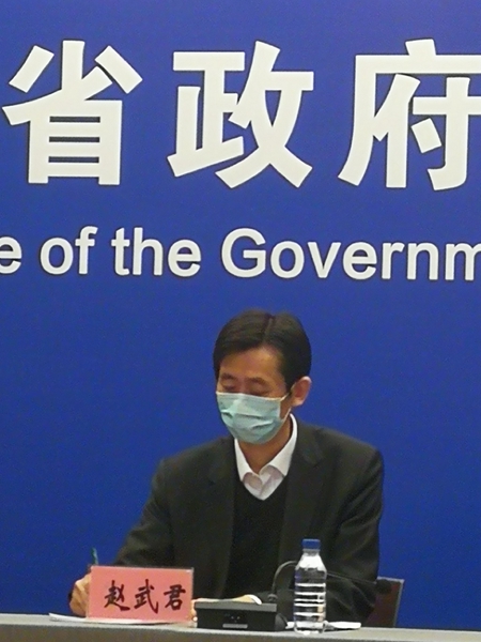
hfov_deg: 7.4
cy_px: 321
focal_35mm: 200
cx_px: 240
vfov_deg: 9.9
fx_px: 3705
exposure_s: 1/50
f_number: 2.2
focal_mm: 3.95
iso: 160
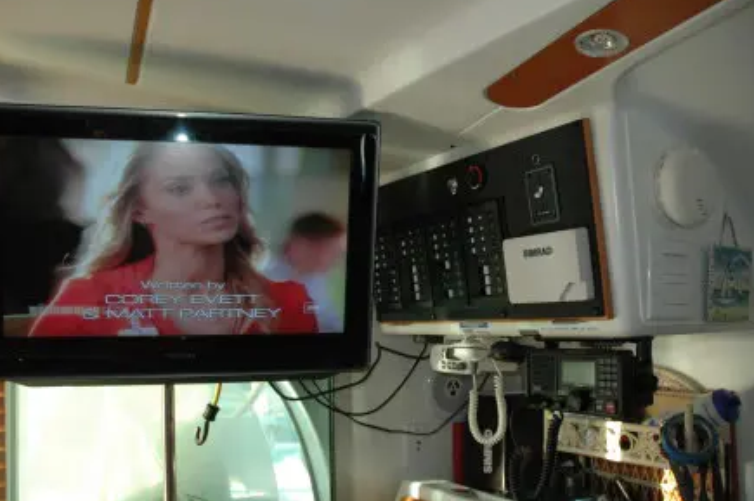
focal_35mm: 31
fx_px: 649
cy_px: 276
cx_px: 356
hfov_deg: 60.3
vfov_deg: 42.2
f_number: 4.5
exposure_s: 1/200
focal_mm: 18
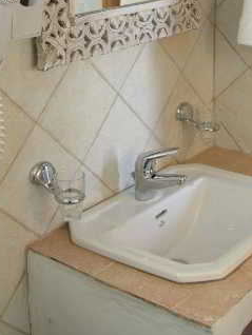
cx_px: 144
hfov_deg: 22.3
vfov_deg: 28.1
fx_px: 640
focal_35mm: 66
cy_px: 24
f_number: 2.8
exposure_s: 1/29.7
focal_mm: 8.9
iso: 108
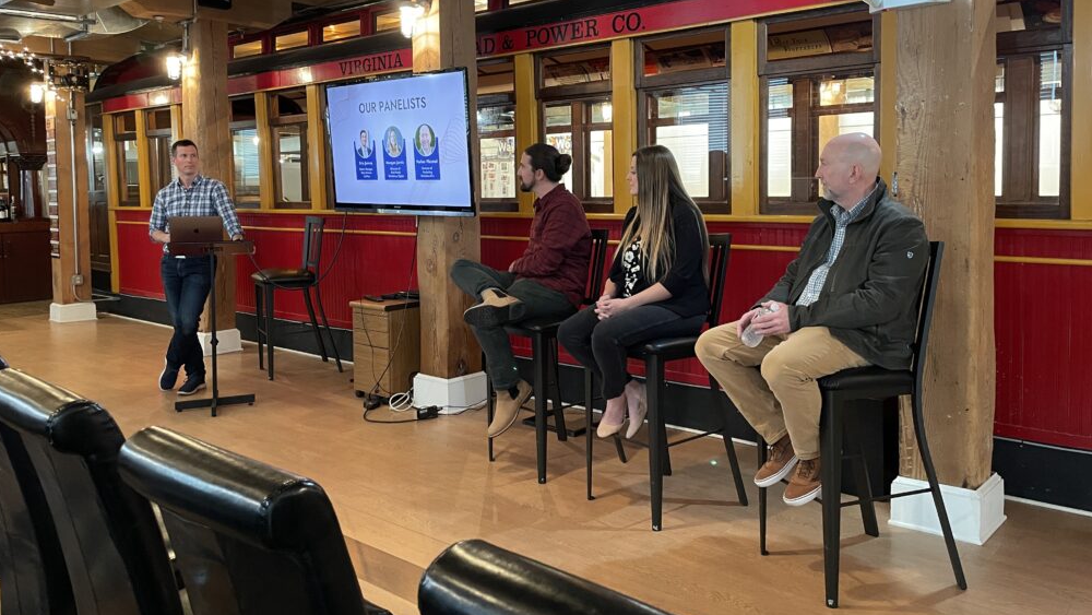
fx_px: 840
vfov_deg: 40.0
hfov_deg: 66.1
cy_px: 241
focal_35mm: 29
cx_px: 551
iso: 500
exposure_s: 1/30
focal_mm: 4.2
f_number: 1.6
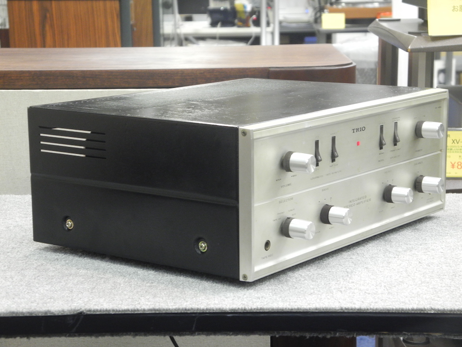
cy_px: 174
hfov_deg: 23.0
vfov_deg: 17.4
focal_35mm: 85
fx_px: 1134
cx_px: 231
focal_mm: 18.1
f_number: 4
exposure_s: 1/14.1
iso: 400
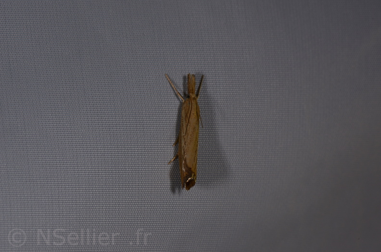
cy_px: 126
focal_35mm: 128
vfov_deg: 10.7
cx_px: 190
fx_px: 1346
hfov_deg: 16.1
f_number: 22
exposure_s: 1/60
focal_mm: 85
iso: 100
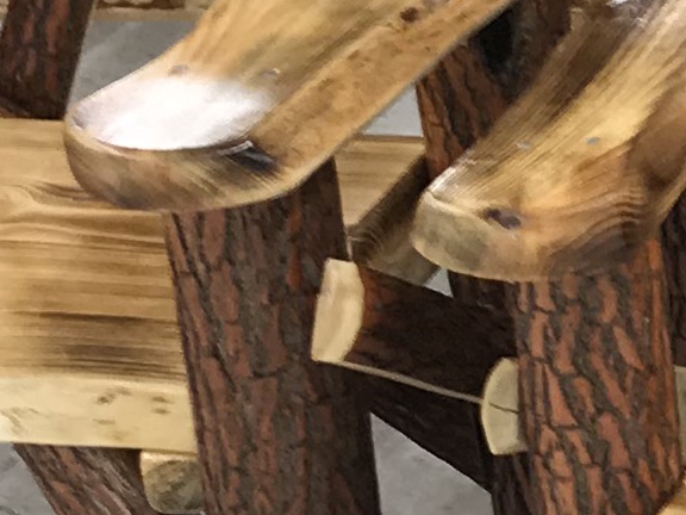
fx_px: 3884
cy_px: 41
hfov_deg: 9.9
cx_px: 849
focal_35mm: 196
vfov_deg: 7.6
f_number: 1.8
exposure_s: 1/60
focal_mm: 3.99
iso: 32
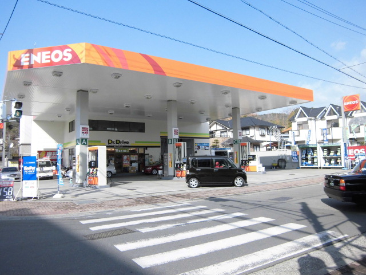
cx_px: 183
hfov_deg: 67.3
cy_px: 138
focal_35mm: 26
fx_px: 275
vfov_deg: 53.1
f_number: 2.8
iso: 100
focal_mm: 4.7
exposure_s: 1/800
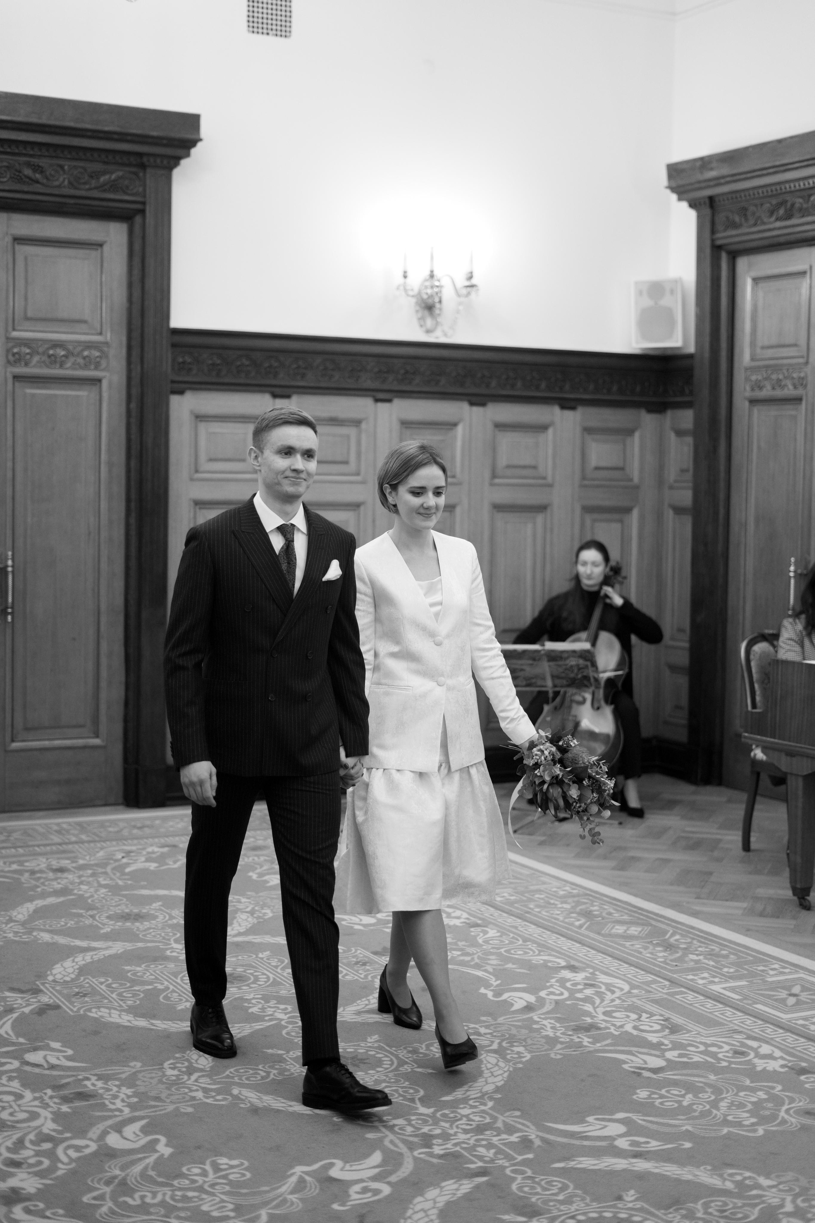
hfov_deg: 27.0
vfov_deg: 39.6
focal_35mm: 50
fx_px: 1698
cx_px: 408
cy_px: 612
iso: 1000
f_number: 1.8
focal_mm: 50
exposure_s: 1/320
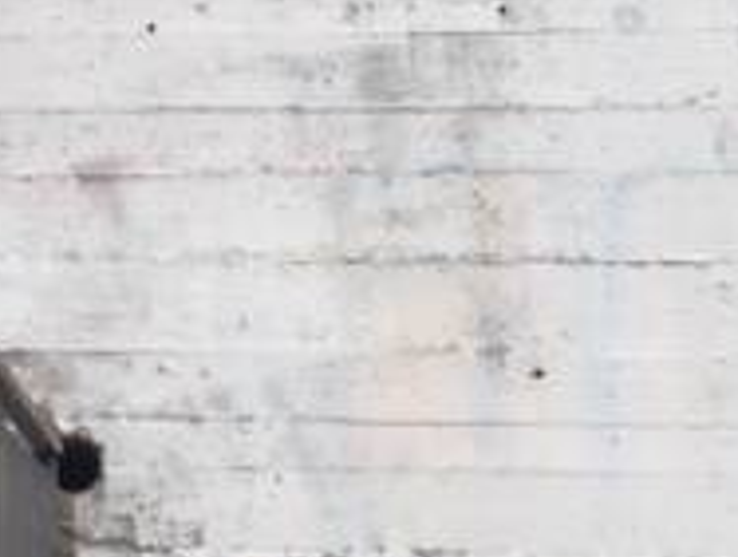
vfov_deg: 14.7
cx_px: -32
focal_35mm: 99
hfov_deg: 19.1
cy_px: -12
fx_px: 2115
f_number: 2.2
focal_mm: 4.15
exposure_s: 1/2198
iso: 32
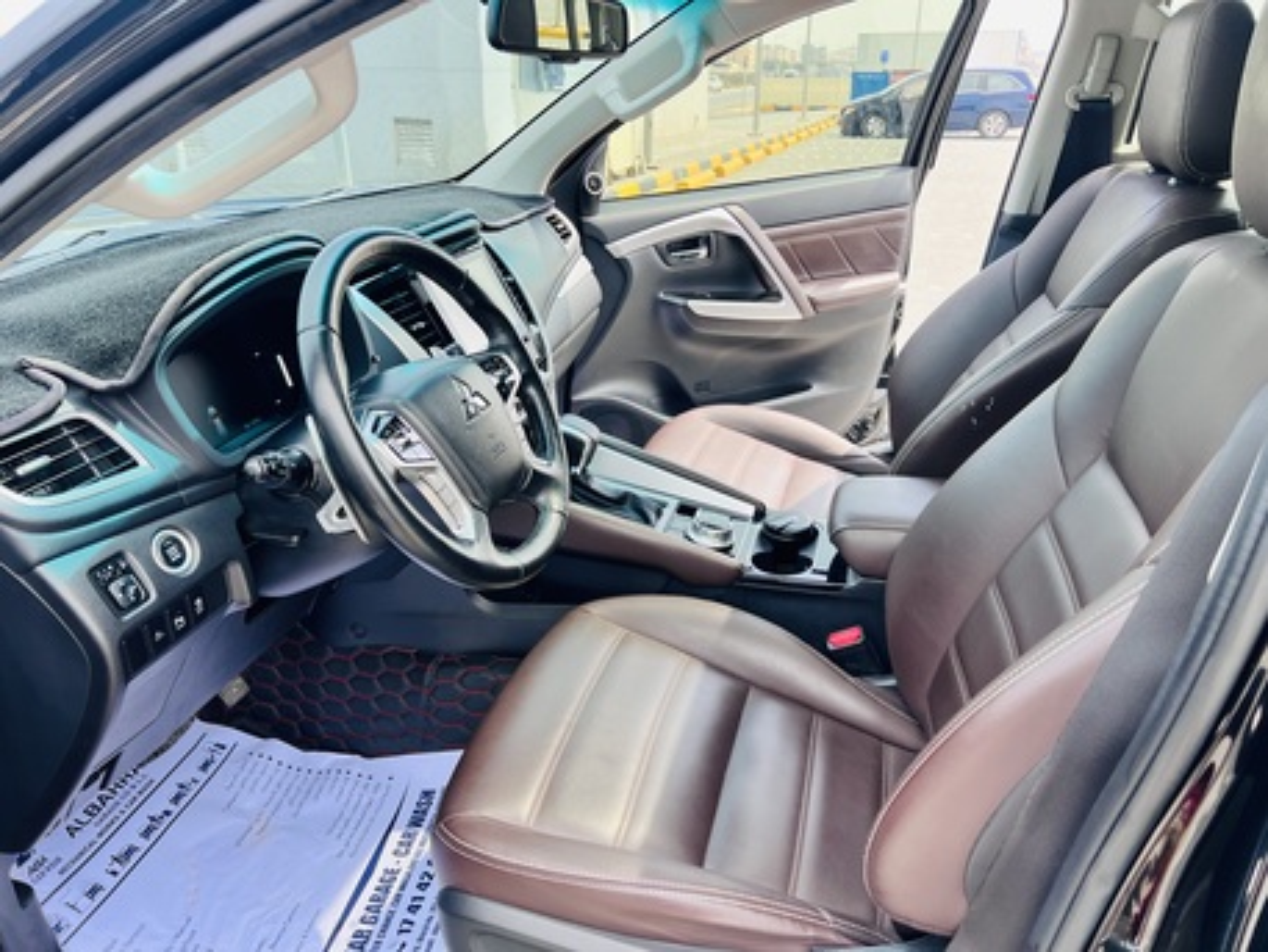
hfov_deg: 67.3
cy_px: 476
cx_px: 634
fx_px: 953
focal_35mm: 26
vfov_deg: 53.1
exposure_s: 1/588
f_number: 1.5
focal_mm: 5.7
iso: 50
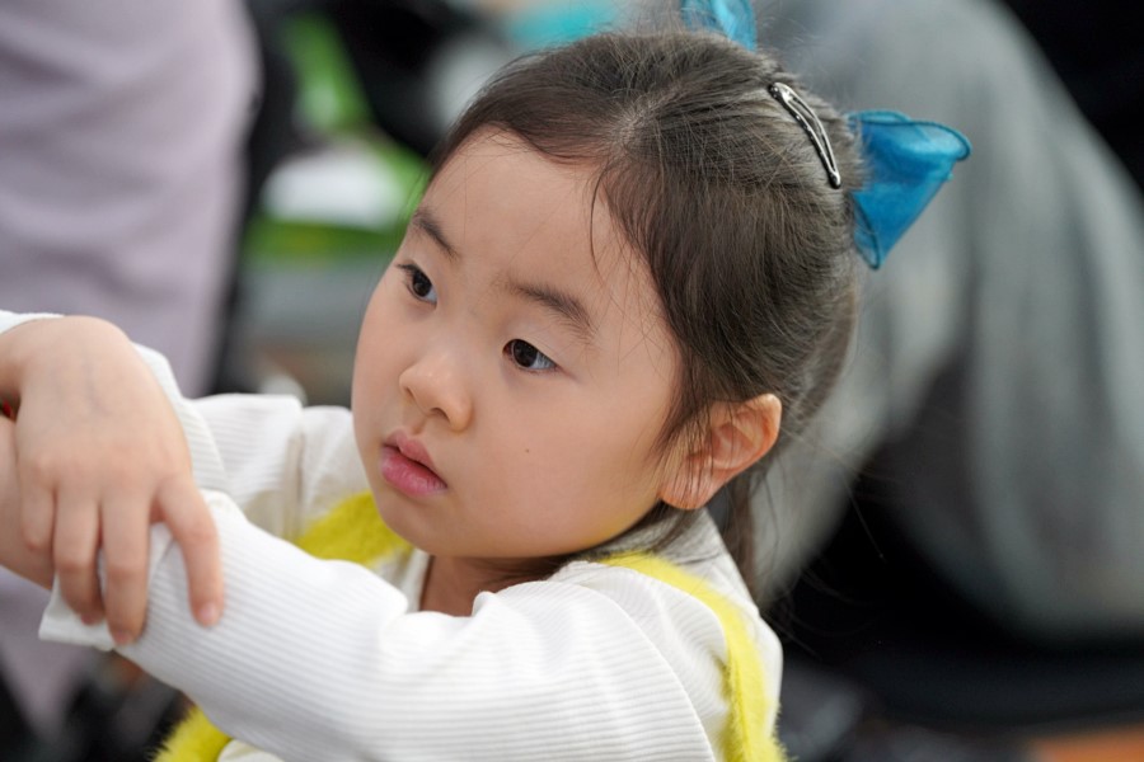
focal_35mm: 197
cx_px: 572
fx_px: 6260
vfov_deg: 7.0
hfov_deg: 10.4
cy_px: 381
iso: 1250
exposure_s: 1/200
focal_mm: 197
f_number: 4
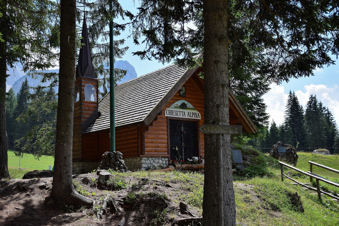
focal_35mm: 45
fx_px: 424
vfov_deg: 29.9
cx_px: 170
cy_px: 113
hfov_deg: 43.6
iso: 100
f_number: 4.5
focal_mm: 30
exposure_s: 1/800
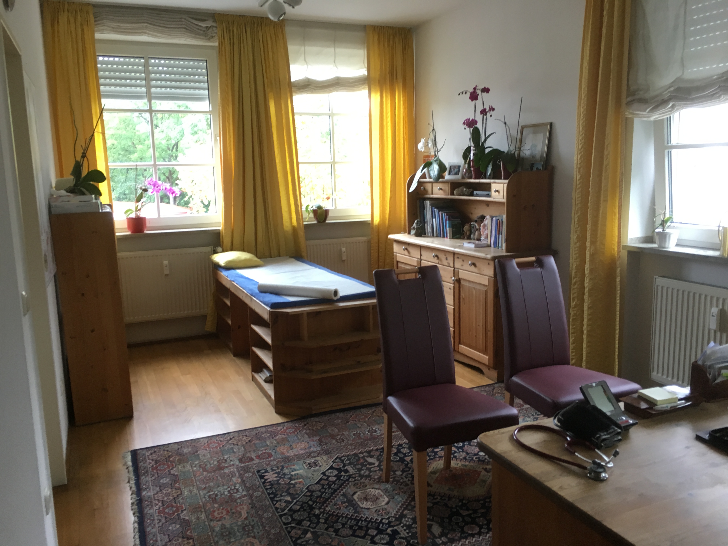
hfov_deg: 61.7
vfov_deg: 48.2
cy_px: 273
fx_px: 610
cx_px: 364
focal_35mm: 29
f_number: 2.2
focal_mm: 4.15
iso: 100
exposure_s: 1/33
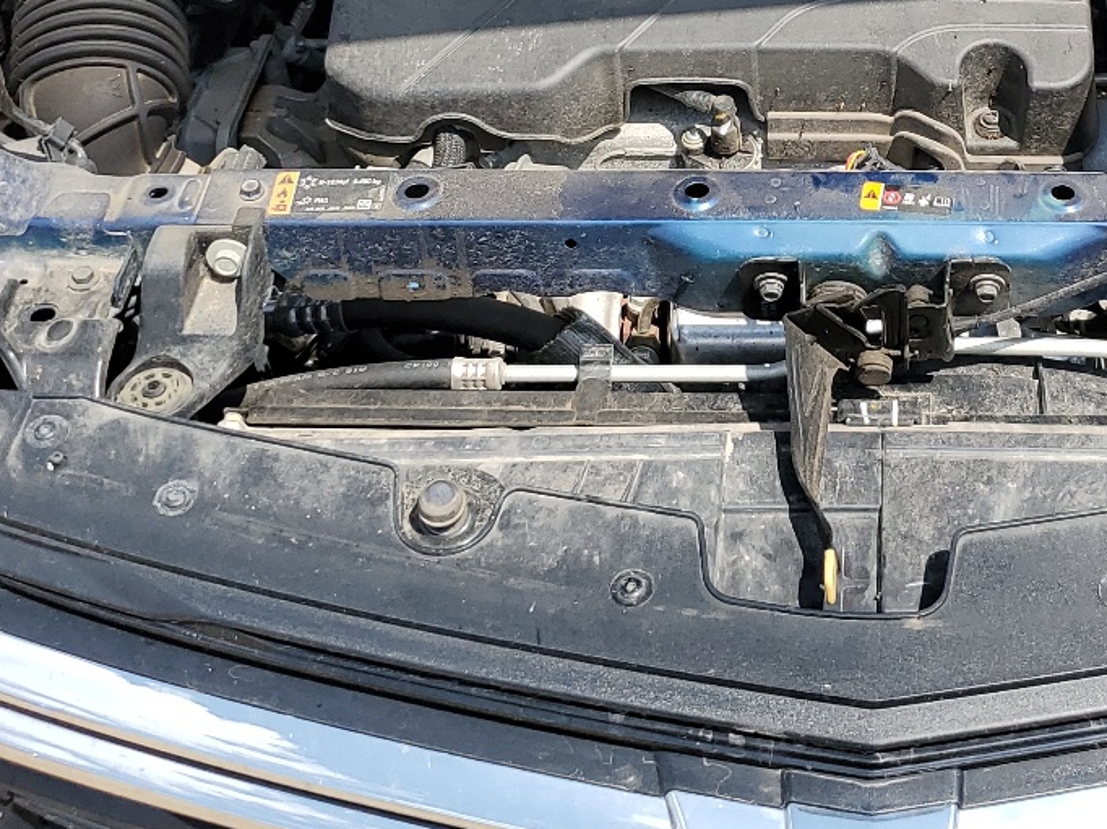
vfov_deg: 23.0
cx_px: 877
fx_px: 1950
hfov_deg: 30.9
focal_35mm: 61
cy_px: 0
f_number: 1.5
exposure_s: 1/2000
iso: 50
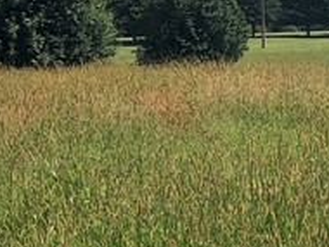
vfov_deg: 9.5
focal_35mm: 156
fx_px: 1485
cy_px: 21
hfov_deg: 11.5
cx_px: 629
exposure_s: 1/2703
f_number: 1.8
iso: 20
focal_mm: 3.99
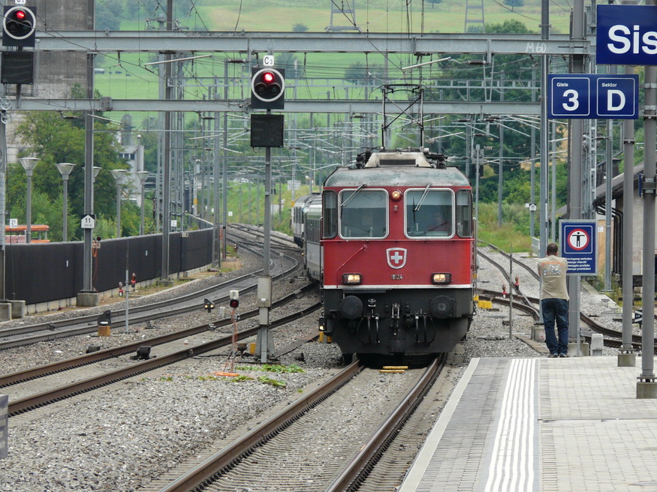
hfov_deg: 6.9
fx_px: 5465
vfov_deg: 5.2
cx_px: 366
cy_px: 241
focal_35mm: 288
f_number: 4
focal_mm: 41.5
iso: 100
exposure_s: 1/250
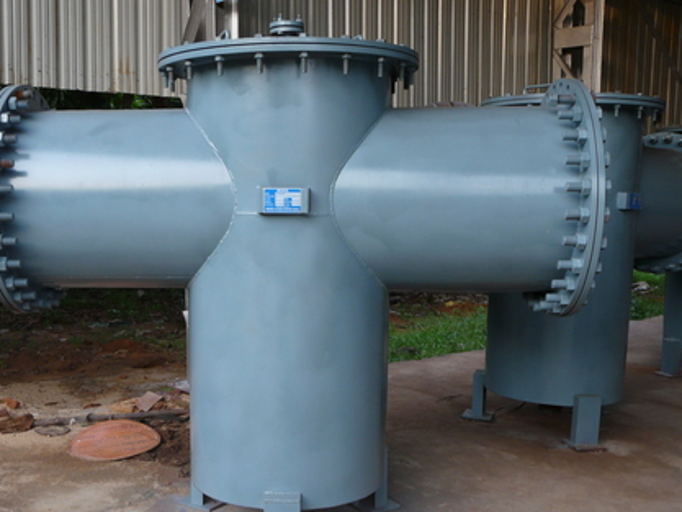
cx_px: 278
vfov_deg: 34.3
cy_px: 284
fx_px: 828
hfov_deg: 44.6
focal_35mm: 42
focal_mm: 5.8
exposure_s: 1/40
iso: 100
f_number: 2.8
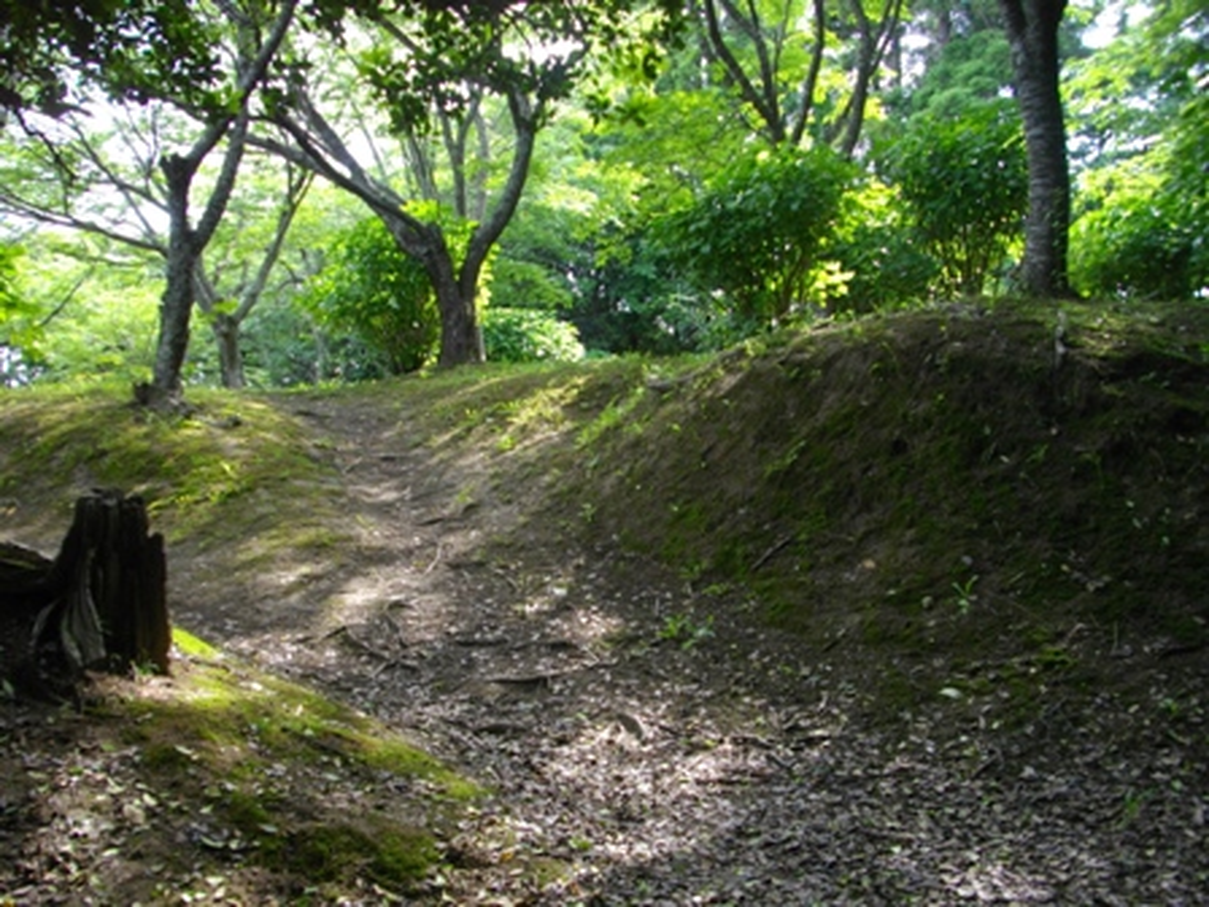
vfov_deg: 44.2
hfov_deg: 56.8
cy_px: 454
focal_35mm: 32
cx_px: 604
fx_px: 1118
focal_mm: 5.7
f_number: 2.9
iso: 108
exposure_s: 1/100
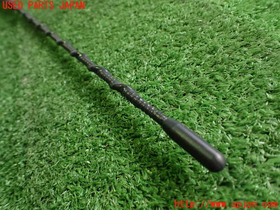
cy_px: 105
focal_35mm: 30
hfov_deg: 60.0
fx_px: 243
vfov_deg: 46.8
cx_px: 140
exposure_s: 1/125
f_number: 2.3
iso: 640
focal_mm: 5.4
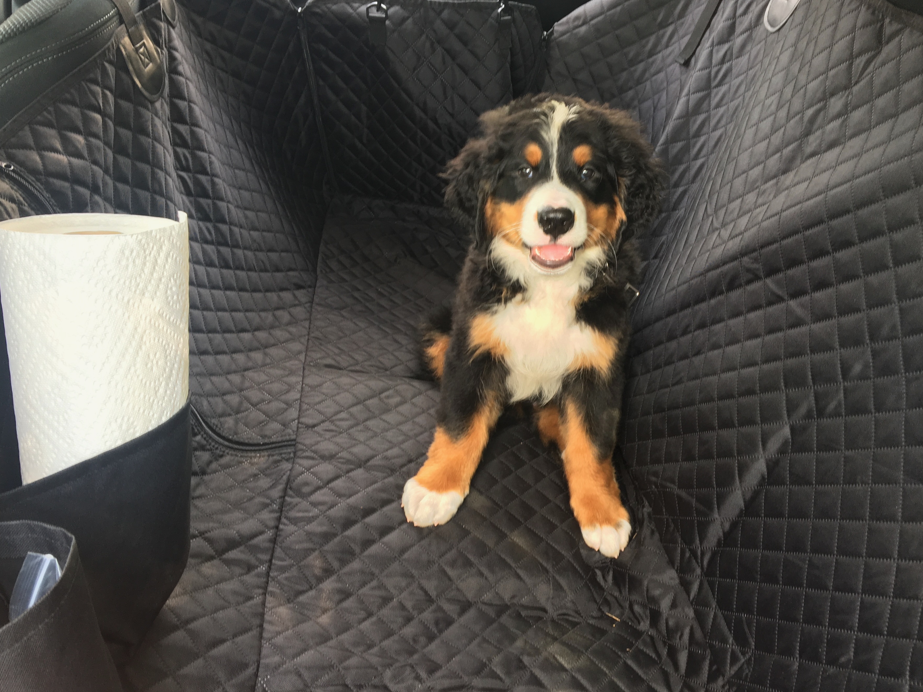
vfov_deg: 42.9
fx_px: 880
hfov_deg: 55.4
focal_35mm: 33
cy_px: 364
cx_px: 459
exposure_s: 1/30
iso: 25
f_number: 2.2
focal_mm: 4.15
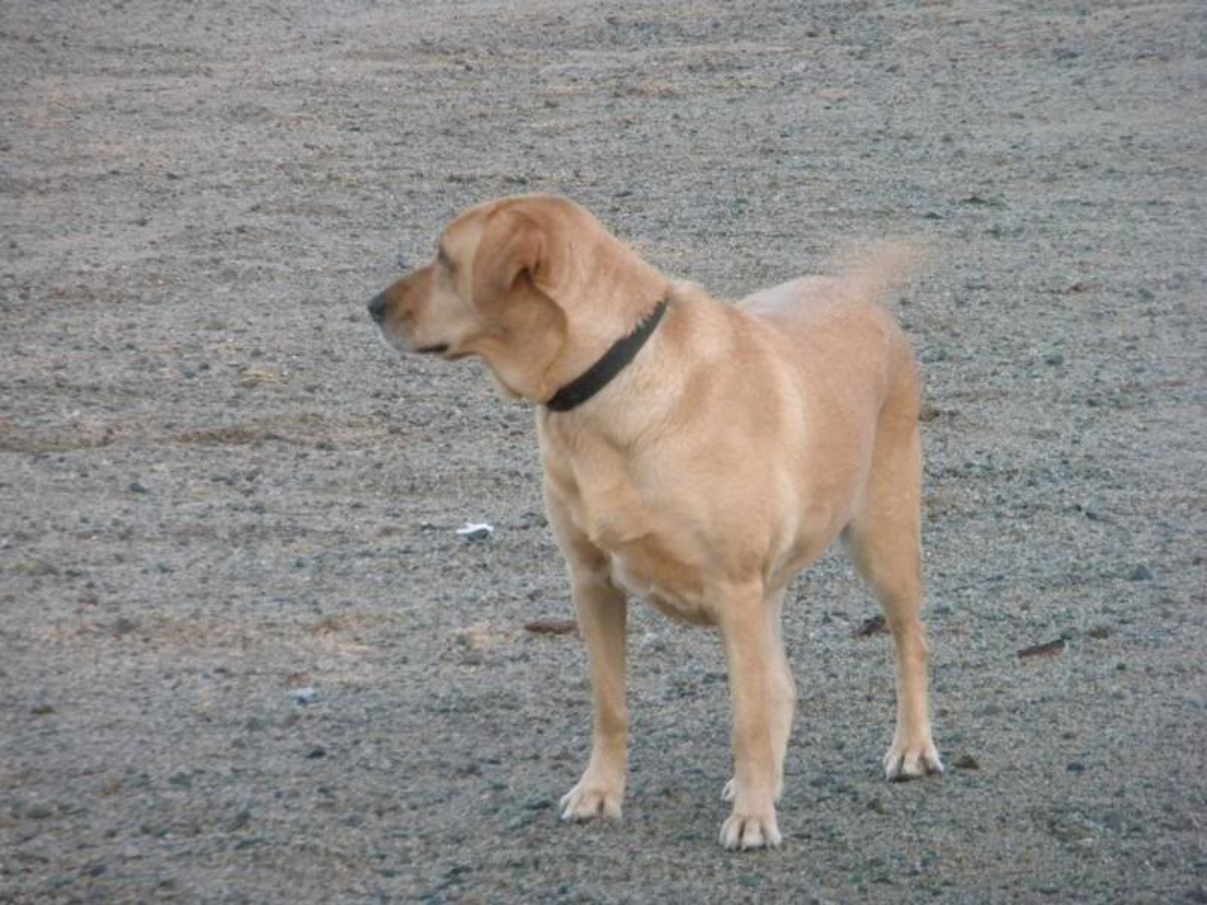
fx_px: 9066
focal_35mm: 260
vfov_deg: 5.7
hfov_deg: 7.6
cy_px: 452
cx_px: 604
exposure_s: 1/30
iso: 522
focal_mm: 46.2
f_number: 5.3
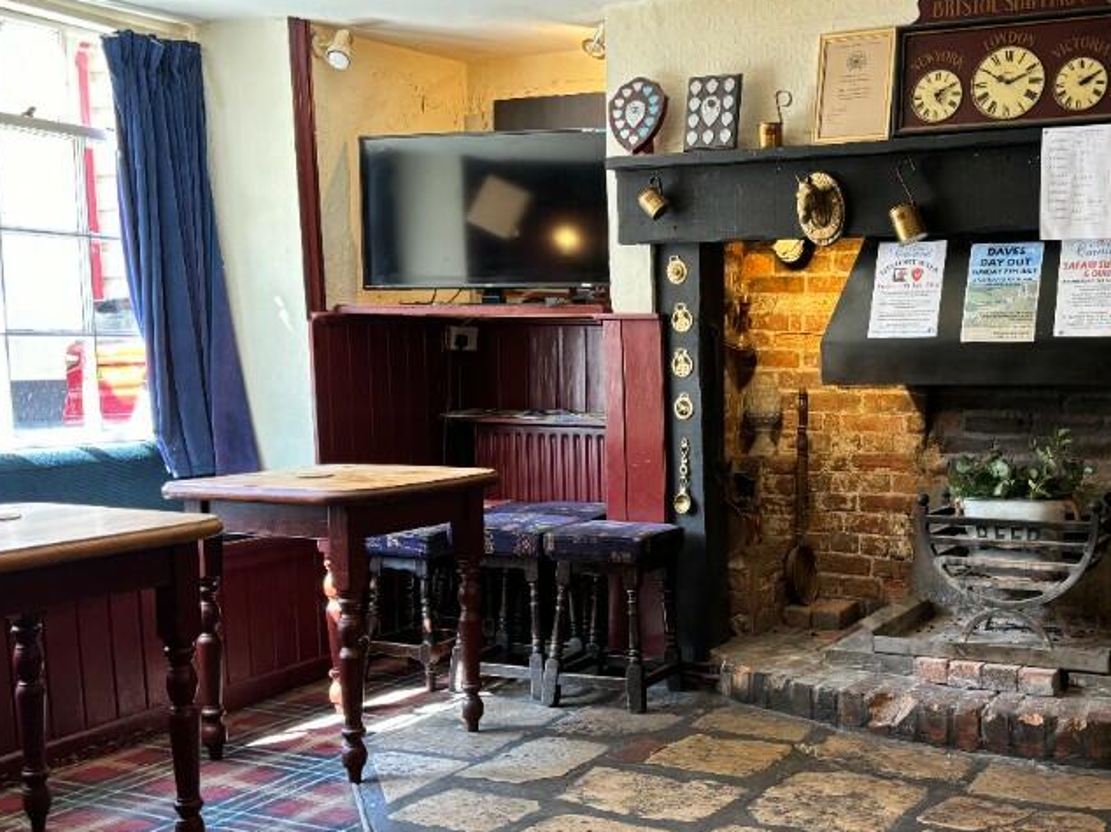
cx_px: 762
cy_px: 478
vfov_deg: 34.3
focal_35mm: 42
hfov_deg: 44.0
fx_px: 1347
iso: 125
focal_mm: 5.96
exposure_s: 1/50
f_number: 1.6
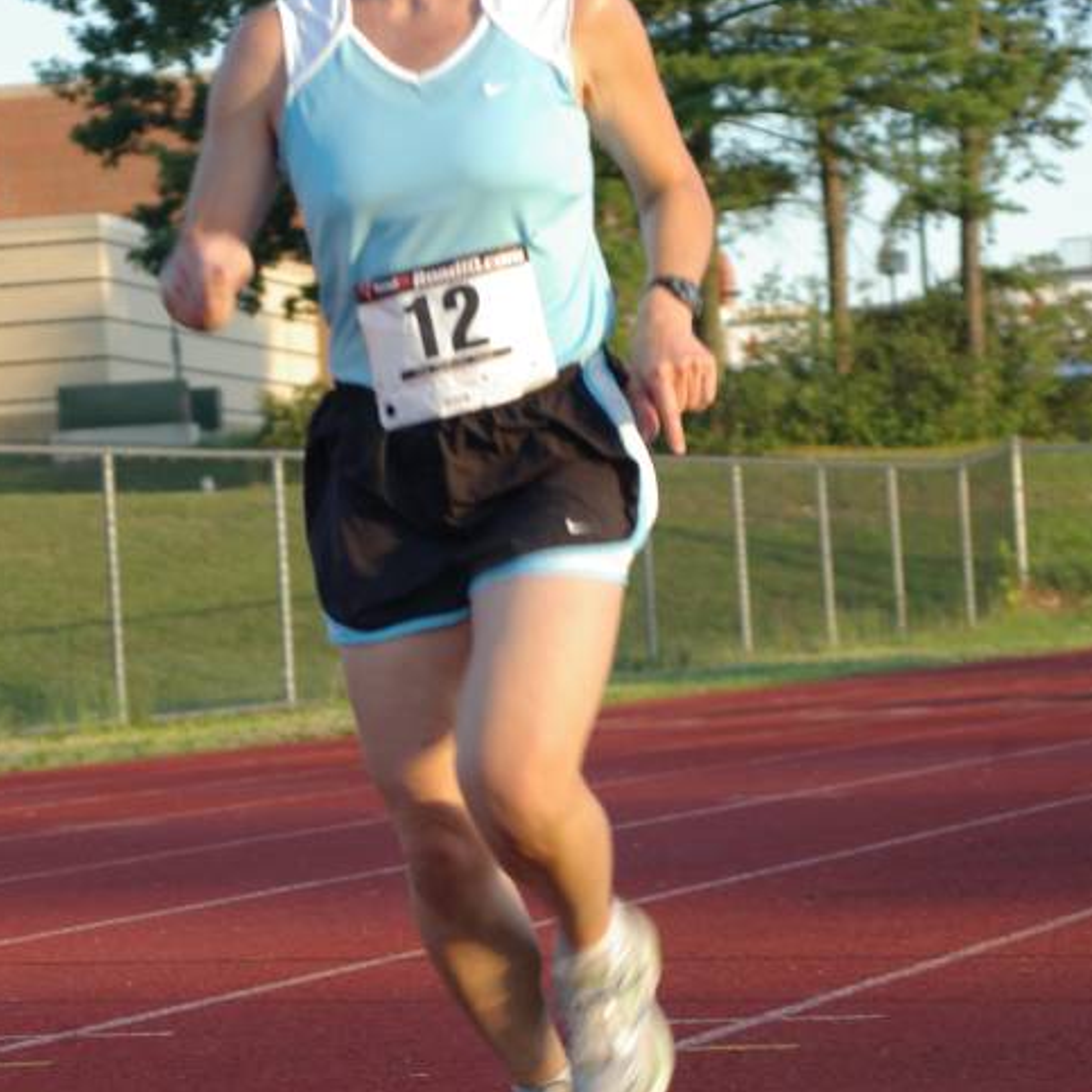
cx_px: 518
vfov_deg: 10.3
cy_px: 409
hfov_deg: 10.3
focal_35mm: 169
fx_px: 6032
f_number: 8
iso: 200
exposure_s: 1/125
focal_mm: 80
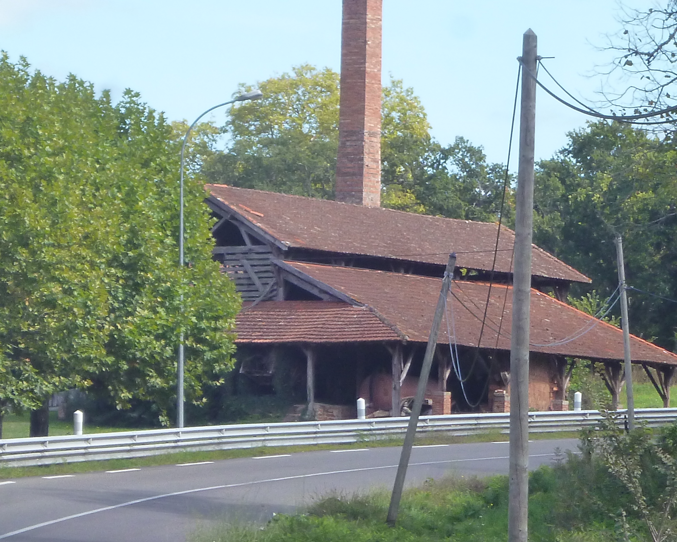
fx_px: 4929
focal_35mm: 246
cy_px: 271
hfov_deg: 7.9
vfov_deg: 6.3
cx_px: 318
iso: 160
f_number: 6.5
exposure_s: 1/125
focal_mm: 20
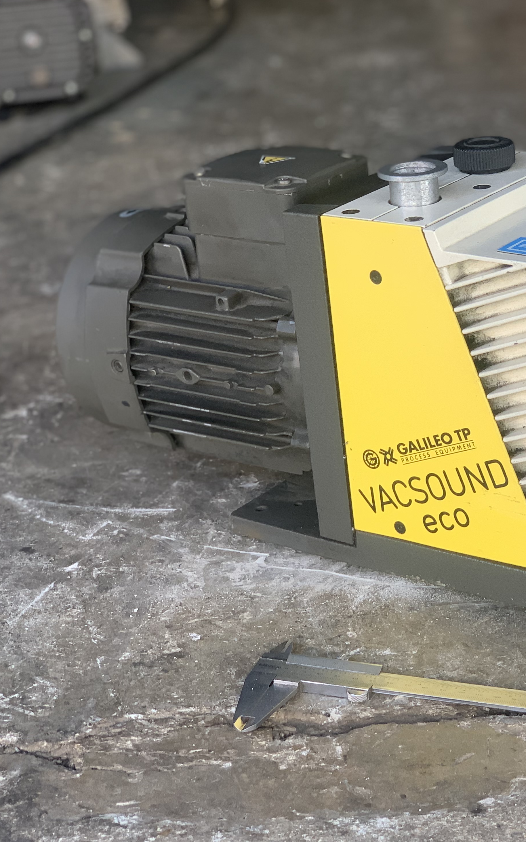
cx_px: 527
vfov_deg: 27.1
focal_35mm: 76
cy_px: 433
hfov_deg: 16.8
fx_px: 1743
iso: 40
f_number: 2.4
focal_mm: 6
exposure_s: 1/122
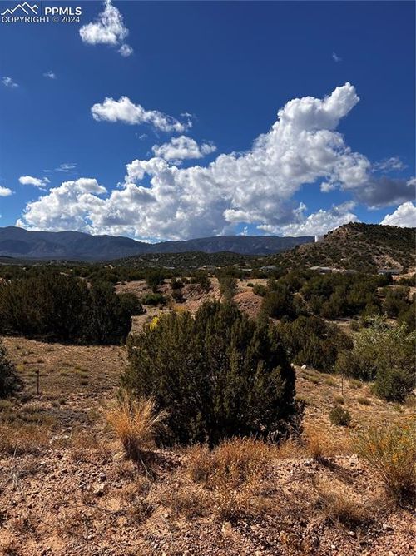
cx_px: 208
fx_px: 417
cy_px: 278
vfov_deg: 67.3
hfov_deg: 53.0
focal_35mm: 26
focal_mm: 5.7
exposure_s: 1/6211
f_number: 1.5
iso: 50
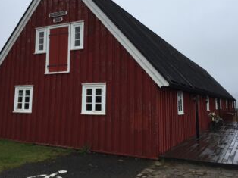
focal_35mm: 37
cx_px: 111
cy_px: 66
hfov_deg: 50.1
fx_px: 254
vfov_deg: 38.4
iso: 32
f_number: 2.2
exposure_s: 1/746
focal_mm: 4.15
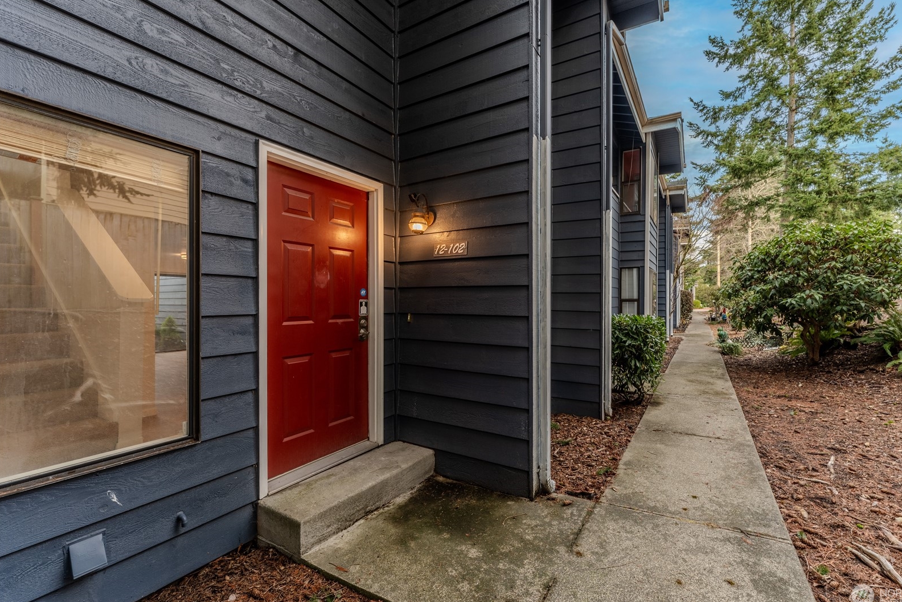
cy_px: 300
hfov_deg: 100.3
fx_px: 376
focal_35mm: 15
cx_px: 480
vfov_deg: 77.3
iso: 200
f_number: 7.1
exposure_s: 1/160
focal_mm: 14
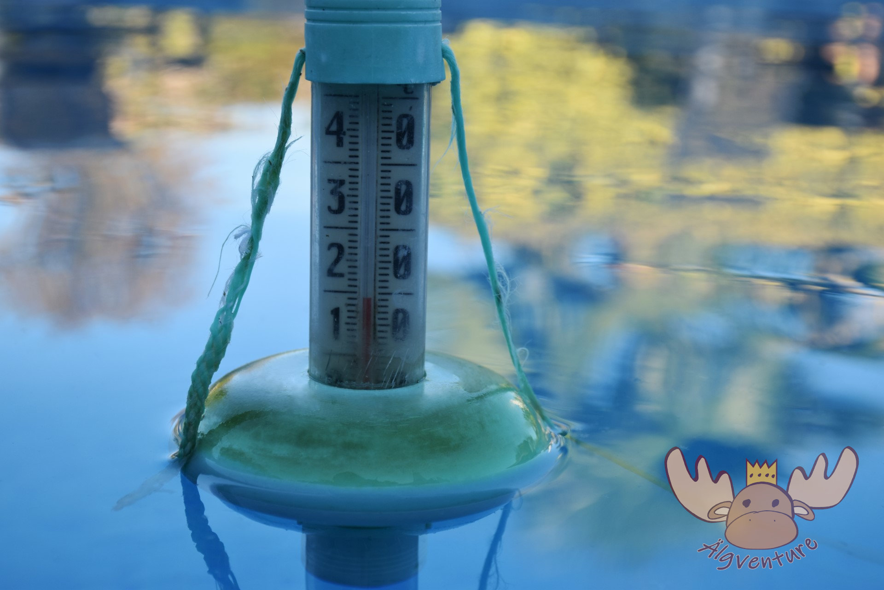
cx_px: 442
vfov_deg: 18.9
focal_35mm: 72
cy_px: 295
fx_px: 1768
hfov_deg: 28.1
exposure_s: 1/250
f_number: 6.3
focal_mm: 48
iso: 200
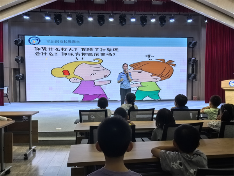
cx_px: 117
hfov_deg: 58.4
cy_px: 88
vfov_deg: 45.4
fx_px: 210
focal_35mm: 31
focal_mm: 5.75
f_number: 4
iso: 200
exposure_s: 1/120
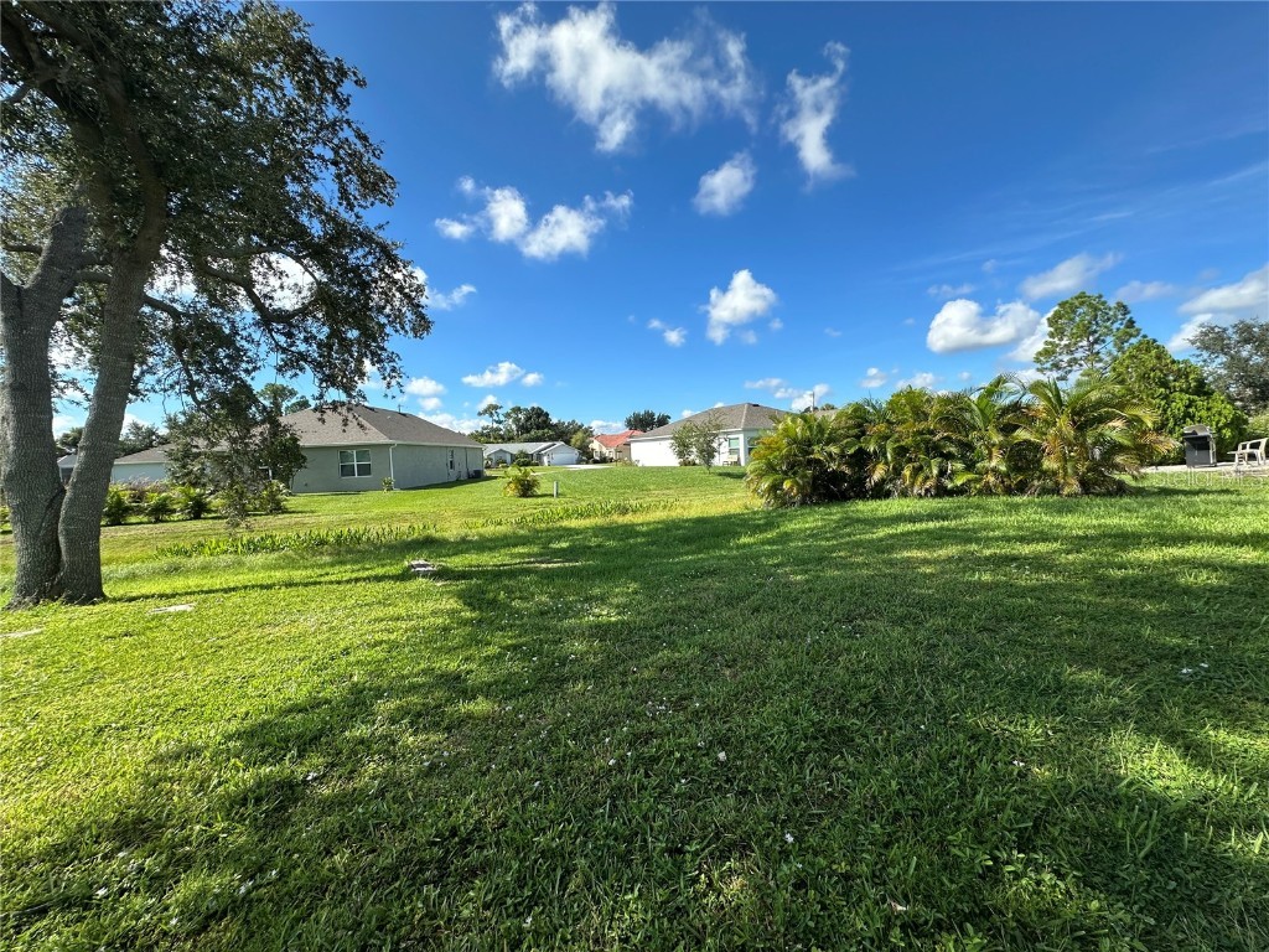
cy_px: 476
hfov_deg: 102.1
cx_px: 634
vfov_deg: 85.7
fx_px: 513
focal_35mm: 14
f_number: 2.2
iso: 50
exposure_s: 1/1575
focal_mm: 2.22
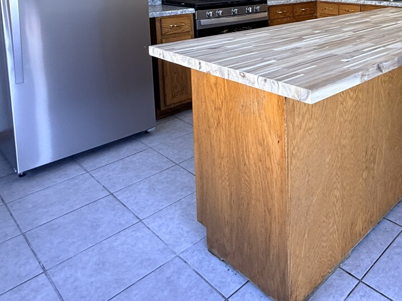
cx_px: 366
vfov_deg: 40.0
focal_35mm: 31
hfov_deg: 51.2
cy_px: 2
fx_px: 360
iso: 100
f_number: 2.2
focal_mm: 2.22
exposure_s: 1/99
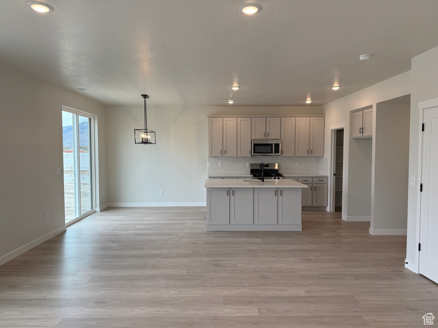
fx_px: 304
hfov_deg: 71.6
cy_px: 164
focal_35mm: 24
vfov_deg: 56.8
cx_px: 219
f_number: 1.78
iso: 100
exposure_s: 1/438
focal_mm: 6.76
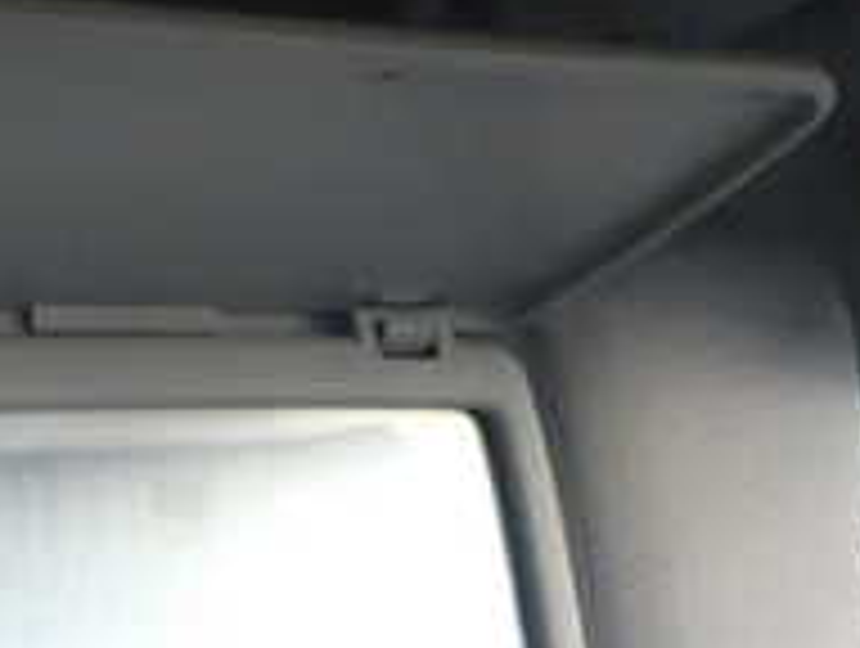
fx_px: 2340
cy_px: 450
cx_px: 41
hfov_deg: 20.3
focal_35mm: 94
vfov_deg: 15.7
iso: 1000
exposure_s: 1/160
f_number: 2.3
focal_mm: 5.4
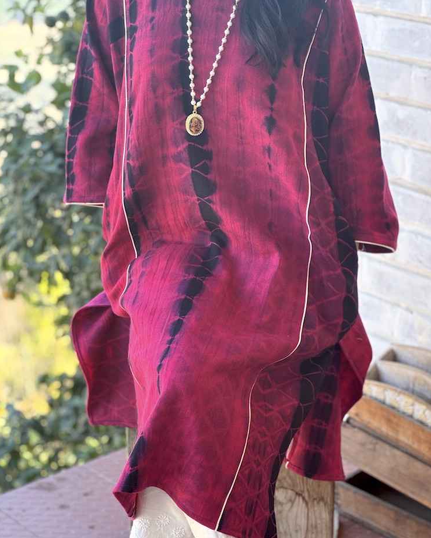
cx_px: 216
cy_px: 289
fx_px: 1292
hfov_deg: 18.9
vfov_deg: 23.6
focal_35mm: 81
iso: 80
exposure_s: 1/99
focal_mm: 9
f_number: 2.8
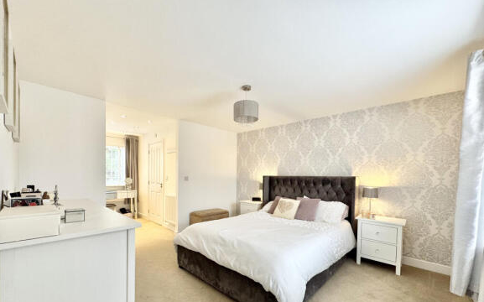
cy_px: 182
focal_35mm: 15
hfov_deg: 101.5
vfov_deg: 73.9
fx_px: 198
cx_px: 244
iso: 160
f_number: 2.2
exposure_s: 1/99
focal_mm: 2.22
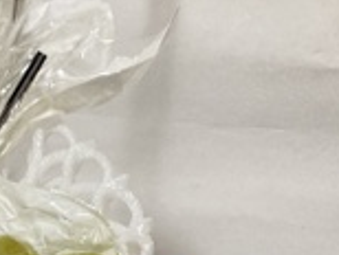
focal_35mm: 87
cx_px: -86
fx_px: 853
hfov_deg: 20.7
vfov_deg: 15.6
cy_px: 393
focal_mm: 3.99
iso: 250
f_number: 1.8
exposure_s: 1/33
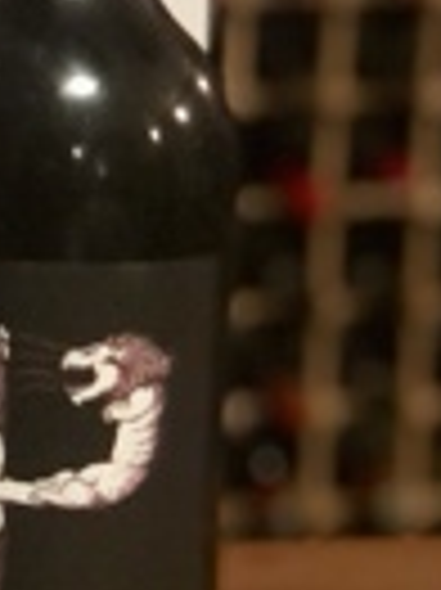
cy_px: 302
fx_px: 2705
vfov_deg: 12.4
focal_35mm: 159
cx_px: -189
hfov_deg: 9.1
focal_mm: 6
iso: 200
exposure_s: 1/8
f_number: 2.4
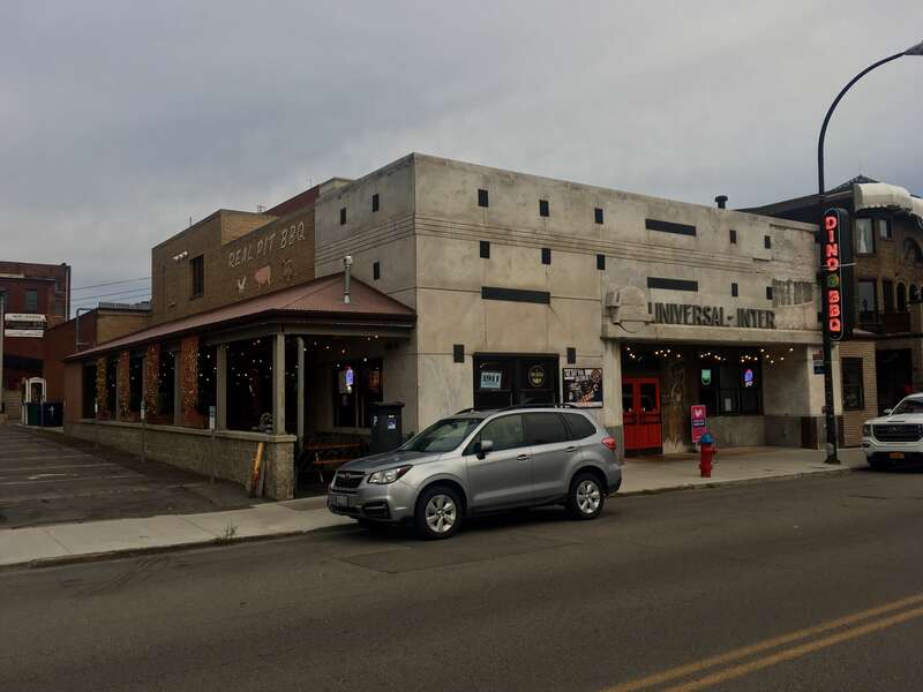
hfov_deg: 61.7
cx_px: 462
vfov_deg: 48.2
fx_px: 773
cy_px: 346
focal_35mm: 29
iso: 25
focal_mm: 4.15
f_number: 2.2
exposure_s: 1/279
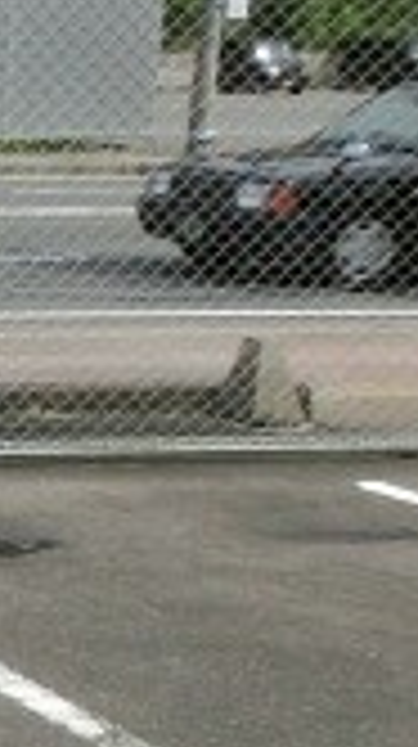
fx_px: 1996
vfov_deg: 21.2
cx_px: -948
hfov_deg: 9.0
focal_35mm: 101
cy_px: 414
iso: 320
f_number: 7.9
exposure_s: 1/1000
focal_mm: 4.24
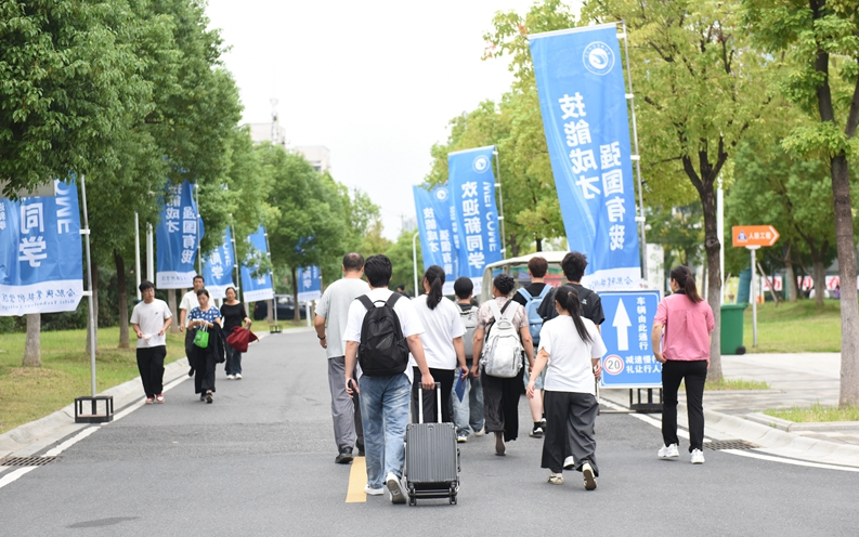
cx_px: 427
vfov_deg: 18.1
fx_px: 1686
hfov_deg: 28.6
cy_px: 286
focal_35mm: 72
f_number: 3.5
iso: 800
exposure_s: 1/2500
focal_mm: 70
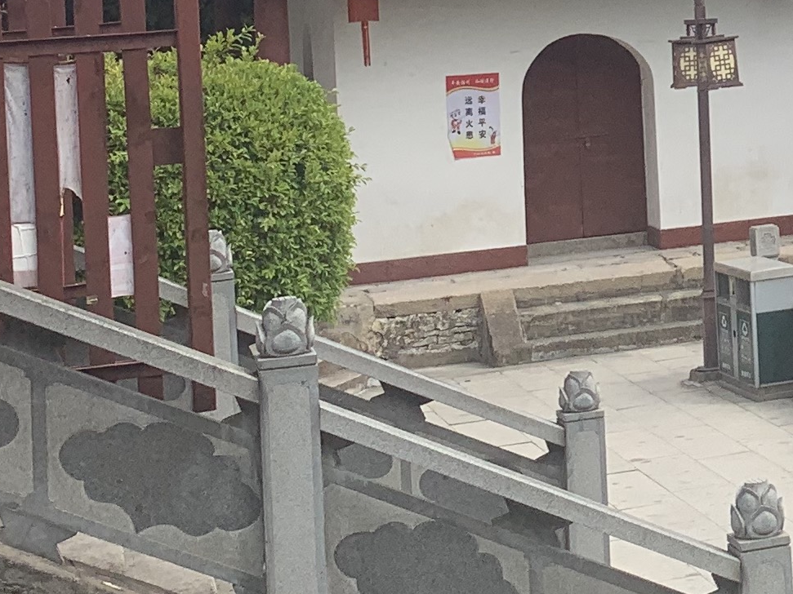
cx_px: 1138
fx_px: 2474
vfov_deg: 13.2
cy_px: -195
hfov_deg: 16.8
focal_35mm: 108
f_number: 1.8
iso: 25
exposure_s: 1/2545
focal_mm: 4.25
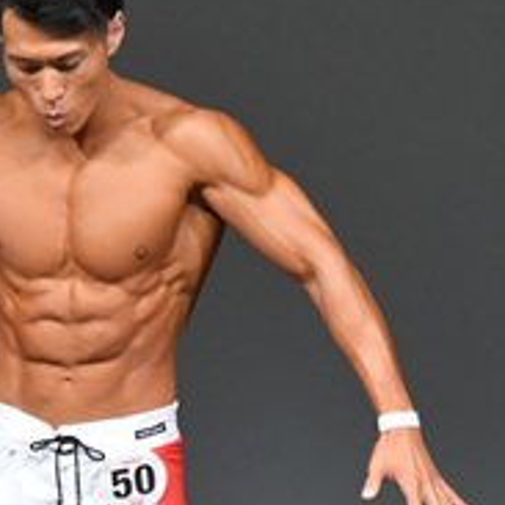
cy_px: 497
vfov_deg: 1.4
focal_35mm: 1244
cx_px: 98
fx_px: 20532
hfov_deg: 1.4
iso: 4000
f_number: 5.6
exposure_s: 1/400
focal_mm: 230
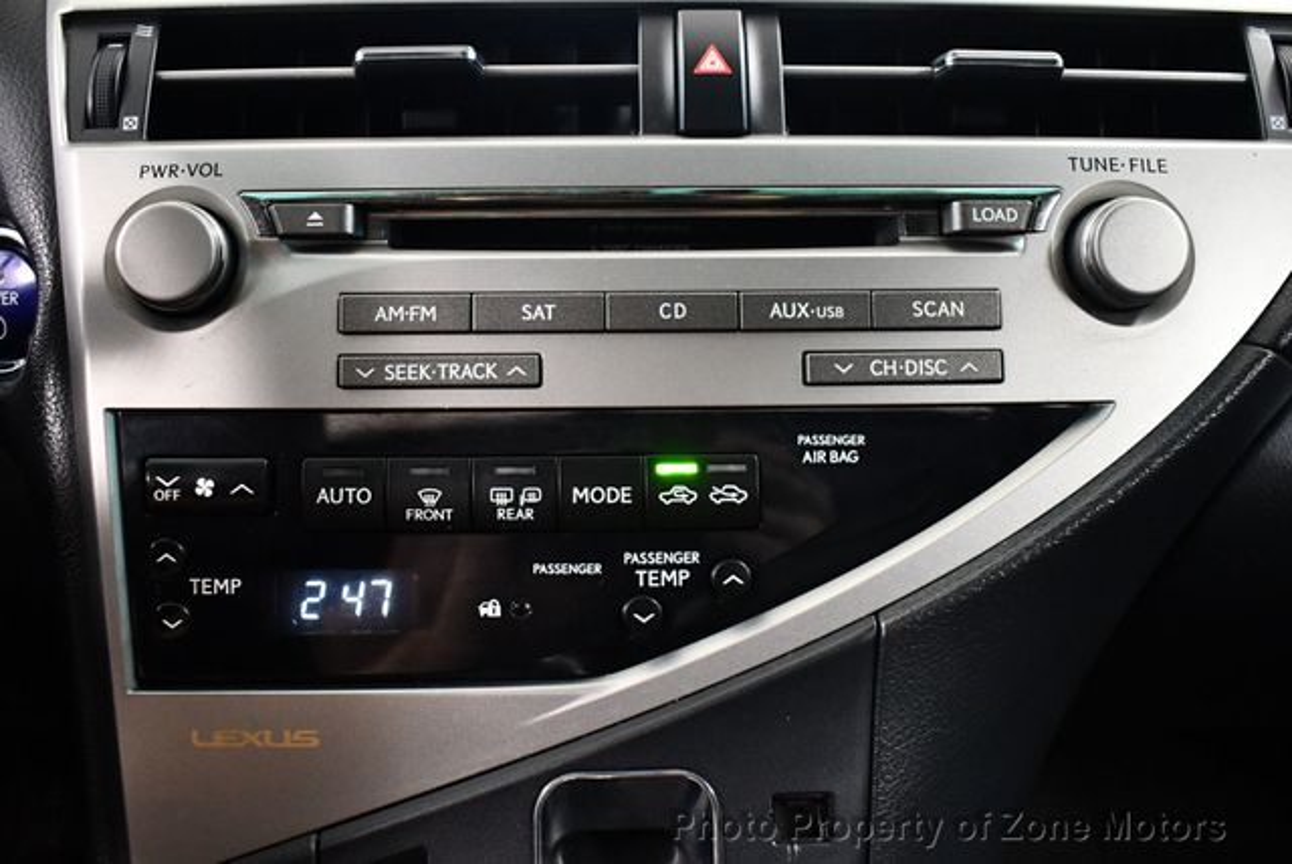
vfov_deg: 36.9
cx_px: 646
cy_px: 432
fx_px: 1293
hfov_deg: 53.1
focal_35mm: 36
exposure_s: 1/60
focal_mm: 18
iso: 3200
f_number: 3.5
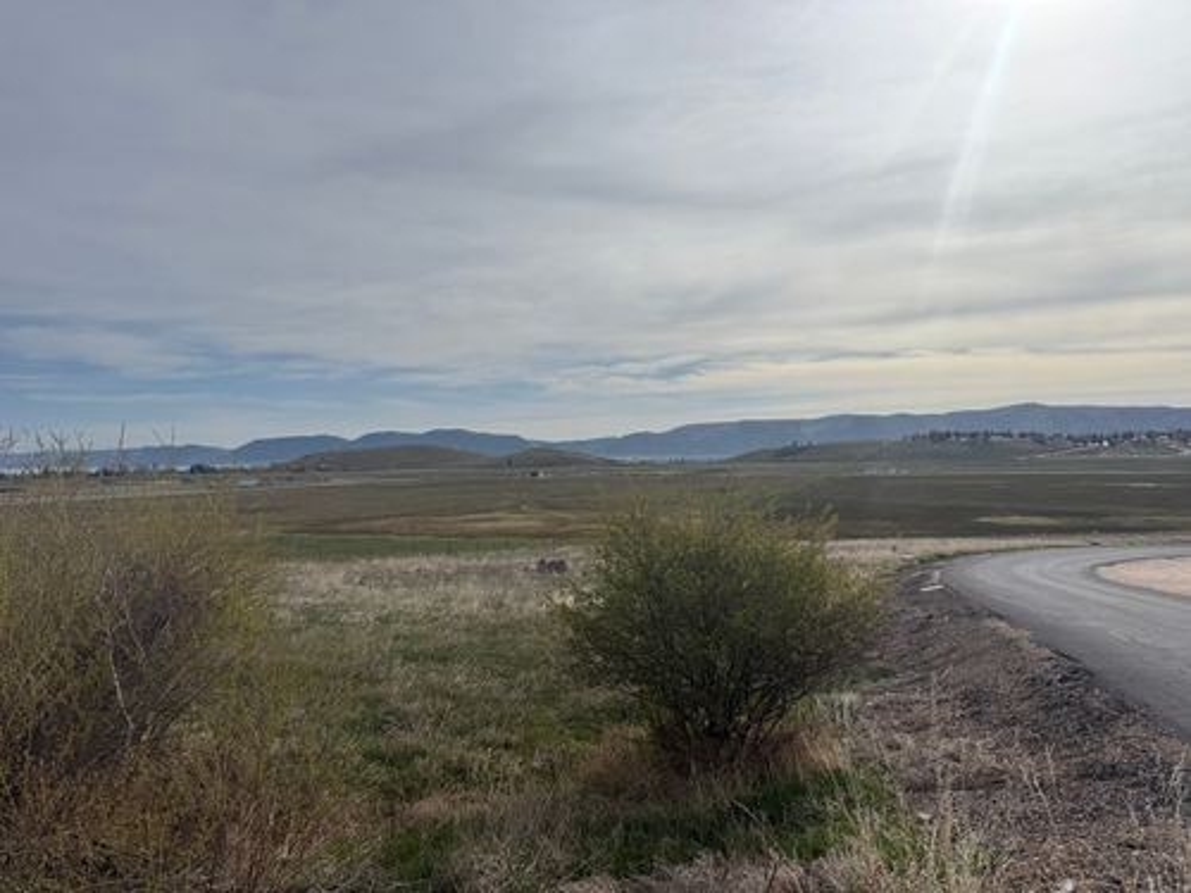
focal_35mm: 24
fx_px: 826
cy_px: 446
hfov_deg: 71.6
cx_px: 596
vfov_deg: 56.8
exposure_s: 1/14286
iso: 64
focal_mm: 6.76
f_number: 1.78
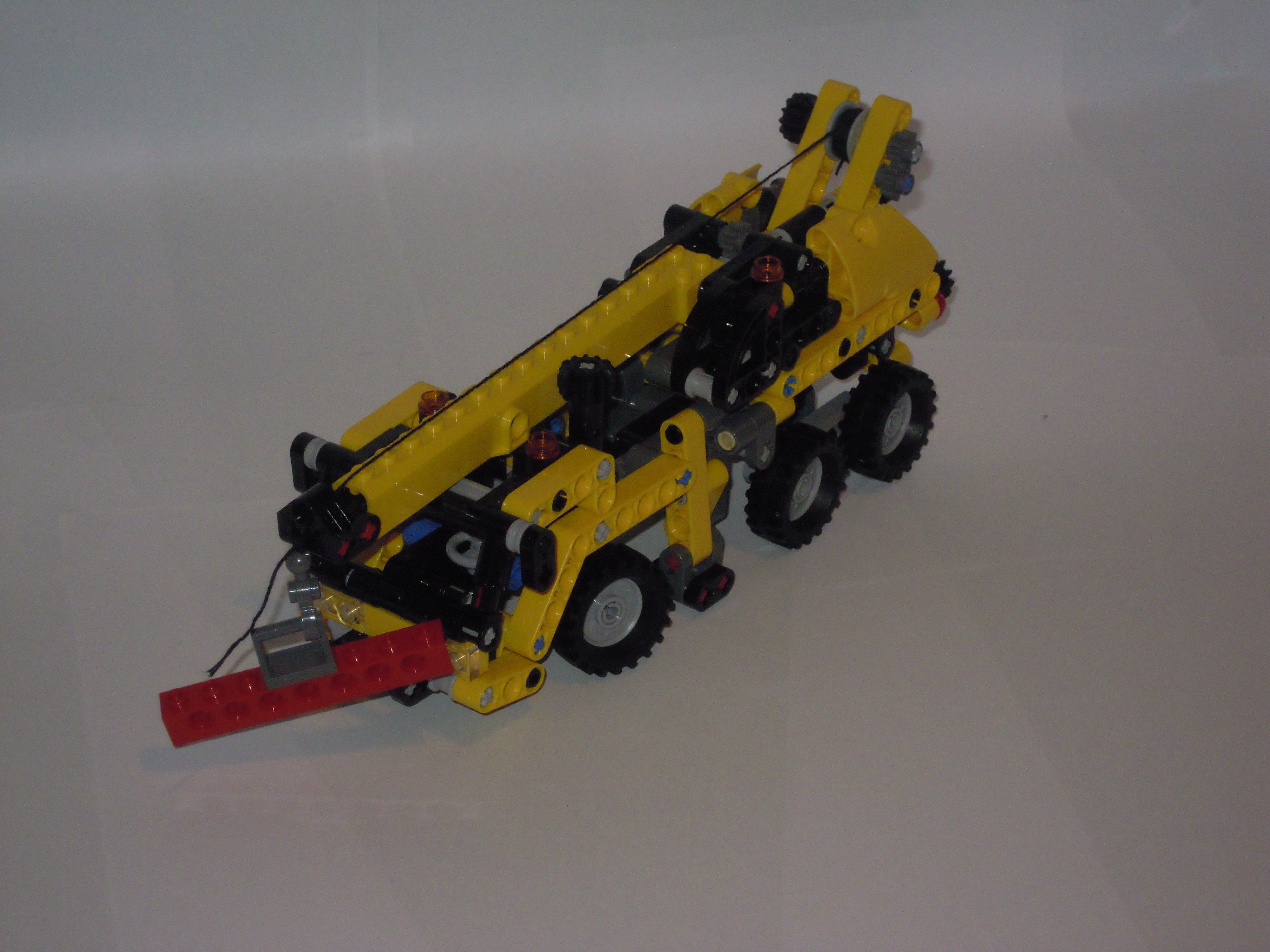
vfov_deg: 14.8
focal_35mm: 100
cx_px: 635
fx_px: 3669
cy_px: 476
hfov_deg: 19.6
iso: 400
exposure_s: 1/50
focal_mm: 17.9
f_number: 5.4
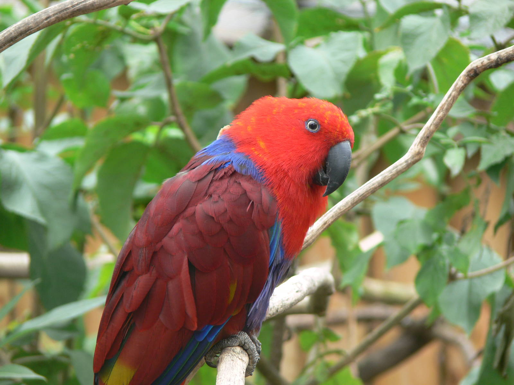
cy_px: 192
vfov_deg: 4.7
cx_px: 257
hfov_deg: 6.2
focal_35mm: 319
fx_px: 4737
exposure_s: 1/50
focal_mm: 67.4
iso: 80
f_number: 3.6
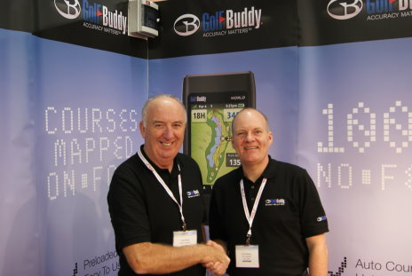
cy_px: 138
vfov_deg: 34.3
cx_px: 206
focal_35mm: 39
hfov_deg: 49.5
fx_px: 447
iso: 400
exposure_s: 1/8
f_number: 4
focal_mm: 26
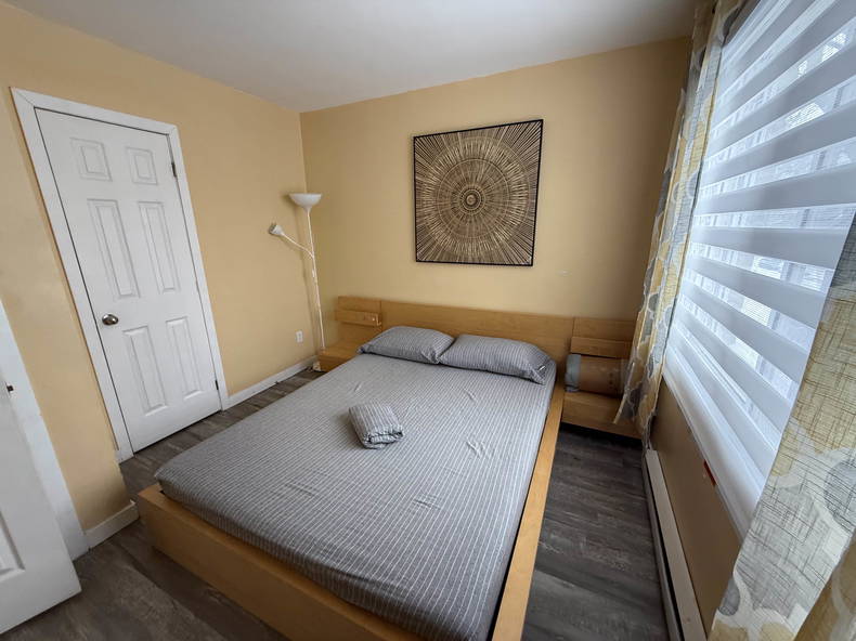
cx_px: 428
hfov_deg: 102.1
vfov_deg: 85.6
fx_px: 346
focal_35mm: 14
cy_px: 320
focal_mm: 2.22
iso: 320
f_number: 2.2
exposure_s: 1/99
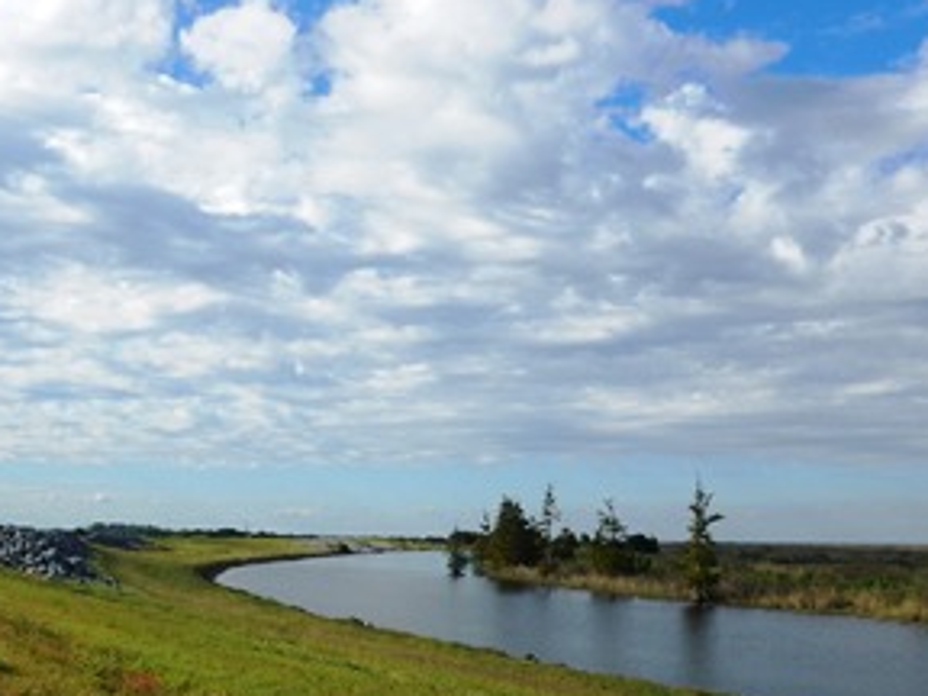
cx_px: 380
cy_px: 570
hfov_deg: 46.6
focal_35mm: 40
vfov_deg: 34.7
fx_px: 1072
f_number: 4.1
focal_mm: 4.3
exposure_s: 1/1250
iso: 125
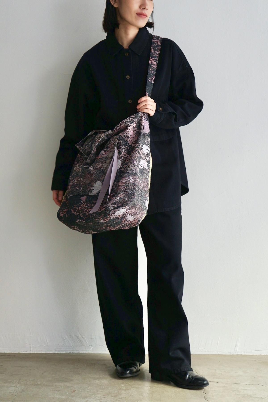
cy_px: 201
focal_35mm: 44
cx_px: 134
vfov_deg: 44.5
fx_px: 491
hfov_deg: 30.5
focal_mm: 44
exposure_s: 1/60
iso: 250
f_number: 4.5
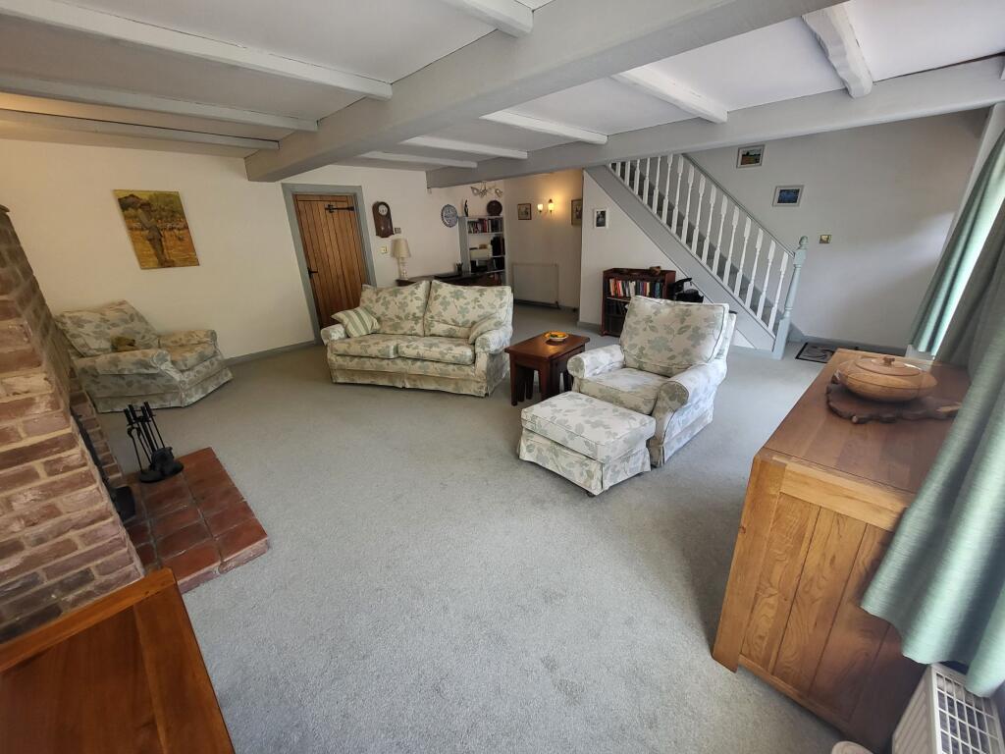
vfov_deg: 89.9
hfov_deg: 106.2
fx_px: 377
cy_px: 377
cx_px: 502
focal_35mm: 13
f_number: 2.2
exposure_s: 1/50
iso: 100
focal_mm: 1.74
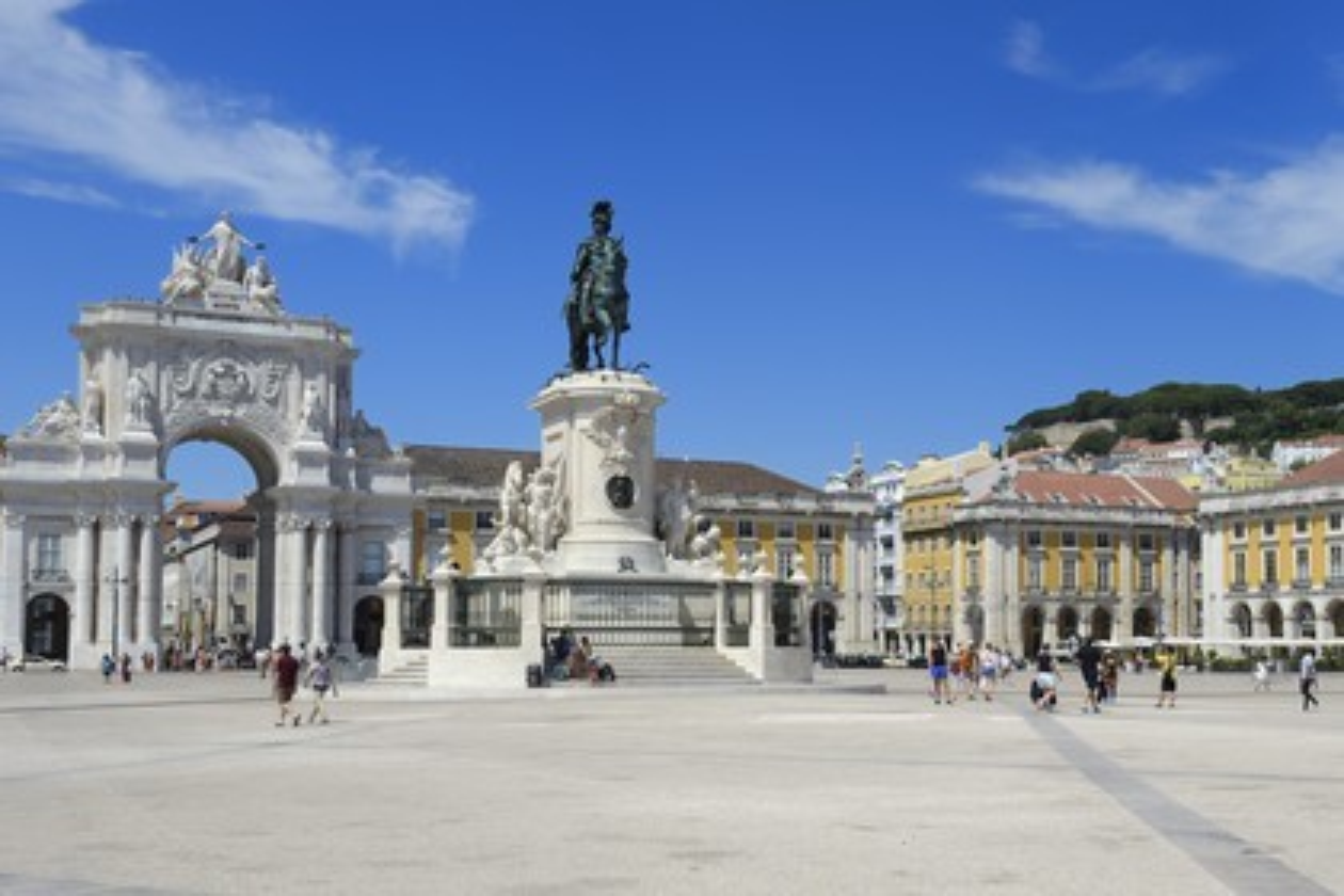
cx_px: 672
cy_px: 448
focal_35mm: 36
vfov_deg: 36.9
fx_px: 1344
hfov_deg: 53.1
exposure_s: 1/200
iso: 200
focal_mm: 36
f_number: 16
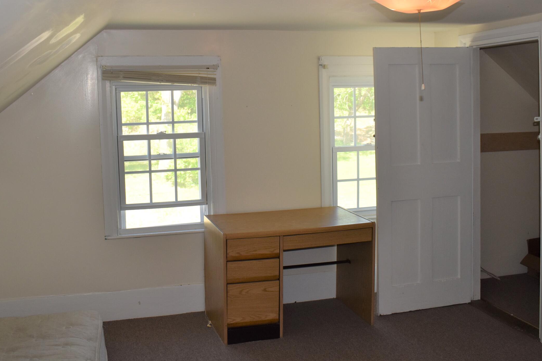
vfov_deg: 34.1
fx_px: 587
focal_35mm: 39
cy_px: 139
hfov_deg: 49.5
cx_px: 257
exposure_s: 1/200
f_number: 5
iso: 450
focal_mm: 18
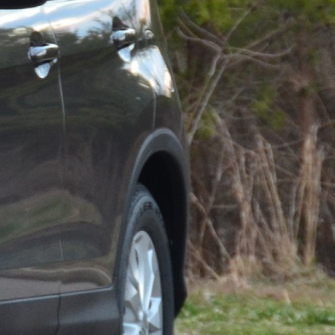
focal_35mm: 681
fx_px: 7458
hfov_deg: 2.6
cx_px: -329
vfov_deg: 2.6
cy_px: 87
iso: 800
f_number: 9
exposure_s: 1/25
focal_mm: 105
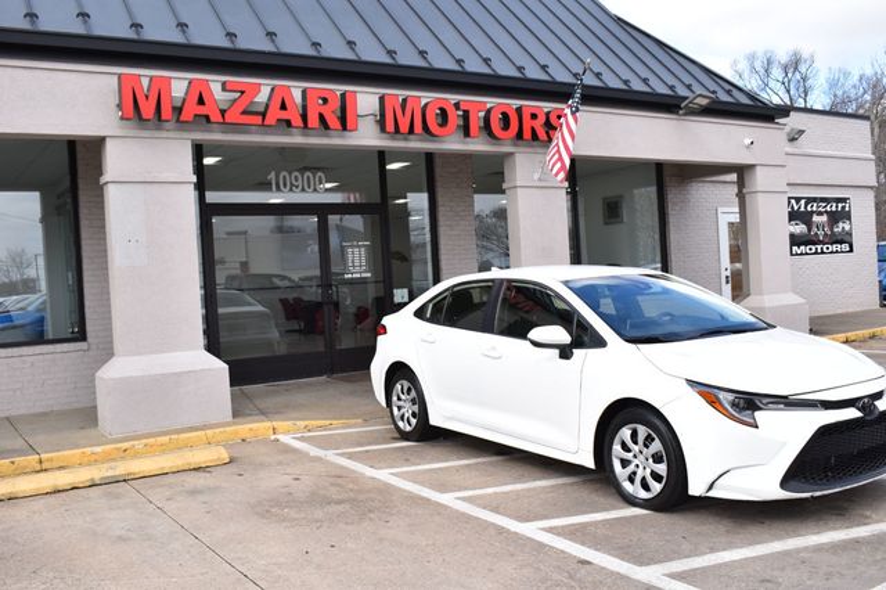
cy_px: 295
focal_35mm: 34
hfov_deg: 55.1
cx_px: 443
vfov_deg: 38.3
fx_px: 849
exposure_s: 1/250
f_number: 8
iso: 200
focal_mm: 23
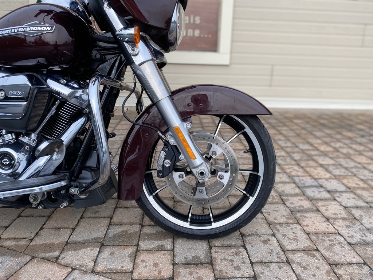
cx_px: 186
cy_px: 140
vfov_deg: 53.1
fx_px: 280
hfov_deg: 67.3
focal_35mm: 26
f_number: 1.8
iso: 32
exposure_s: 1/141
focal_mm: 4.25
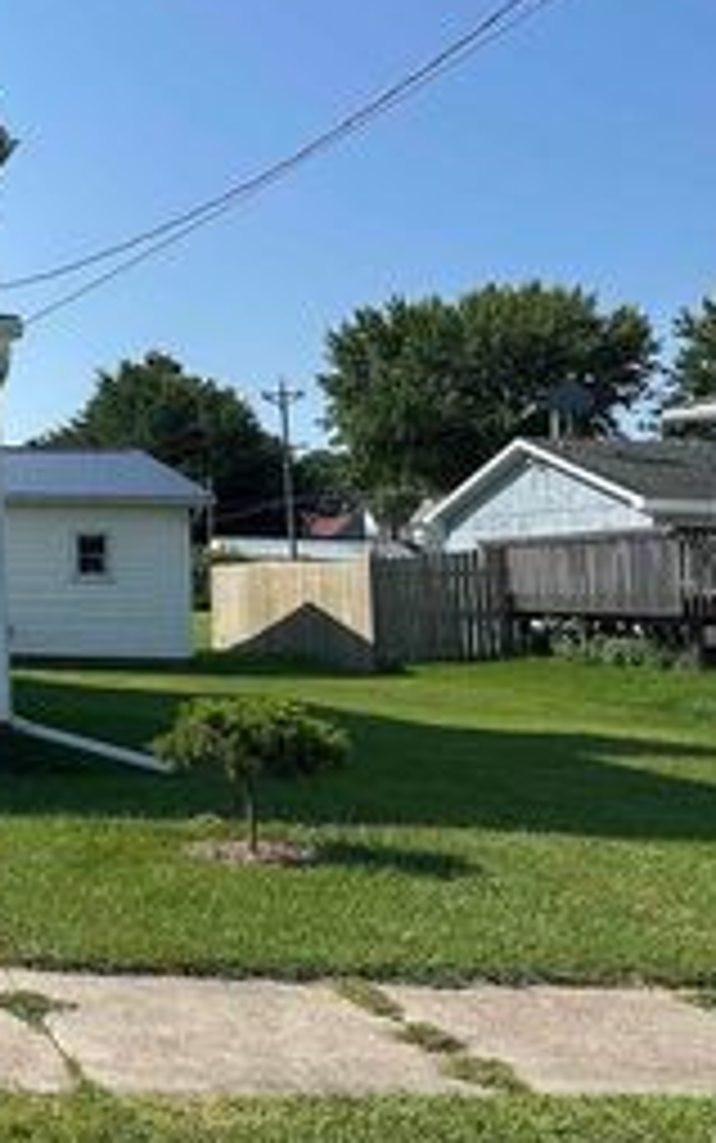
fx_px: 1559
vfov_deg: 40.0
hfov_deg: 22.1
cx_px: -306
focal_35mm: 50
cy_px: 425
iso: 80
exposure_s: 1/6211
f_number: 1.78
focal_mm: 6.86
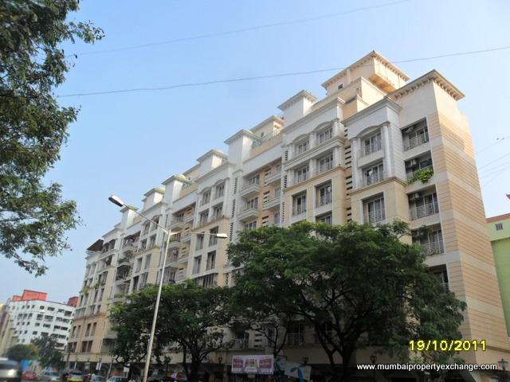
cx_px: 255
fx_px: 398
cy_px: 191
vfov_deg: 51.4
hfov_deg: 65.3
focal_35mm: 27
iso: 100
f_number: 3.5
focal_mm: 4.9
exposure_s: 1/750
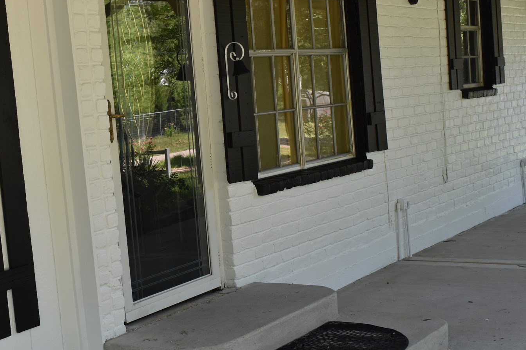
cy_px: 185
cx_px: 206
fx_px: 993
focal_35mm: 68
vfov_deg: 20.0
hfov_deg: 29.6
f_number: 7.1
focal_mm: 28
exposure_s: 1/200
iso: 400
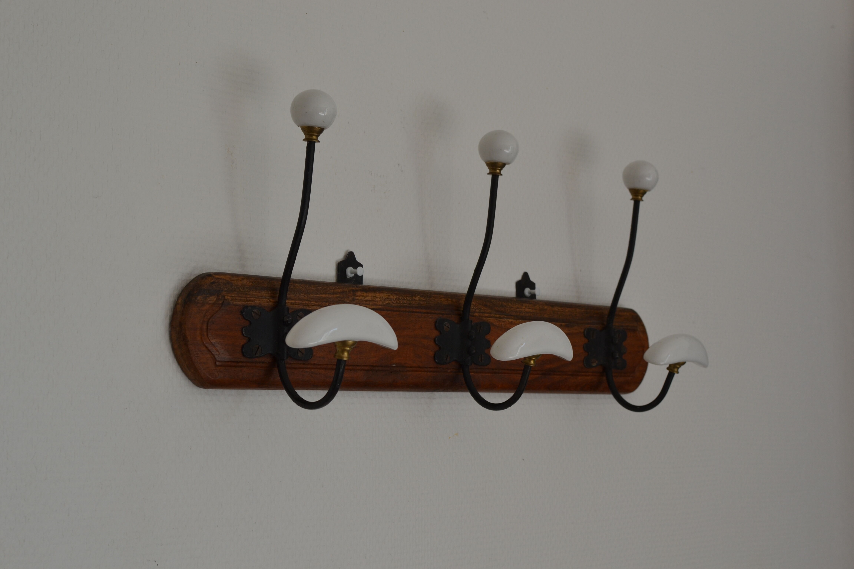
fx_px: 1245
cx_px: 427
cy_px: 284
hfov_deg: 37.9
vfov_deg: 25.8
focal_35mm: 52
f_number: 5.6
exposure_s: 1/125
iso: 250
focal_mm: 35
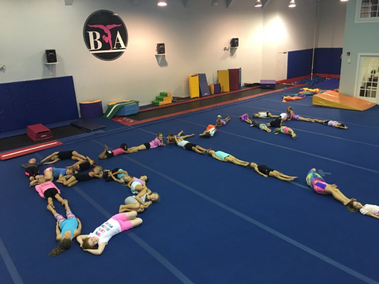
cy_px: 142
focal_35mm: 29
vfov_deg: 48.2
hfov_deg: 61.7
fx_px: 318
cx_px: 190
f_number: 2.2
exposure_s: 1/15
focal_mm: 4.15
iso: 64
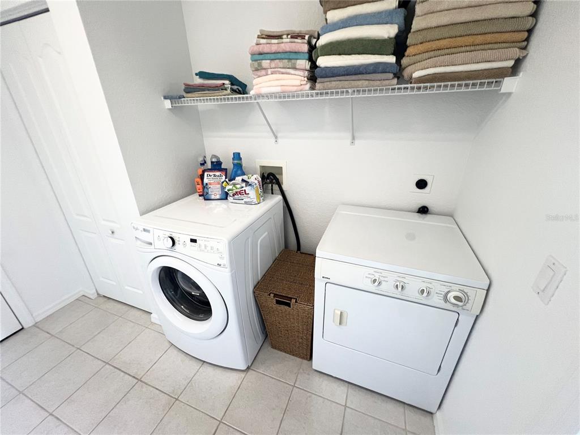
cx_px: 290
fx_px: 218
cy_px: 218
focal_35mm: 13
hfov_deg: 106.2
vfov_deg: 89.9
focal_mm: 1.57
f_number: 1.8
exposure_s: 1/60
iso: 160
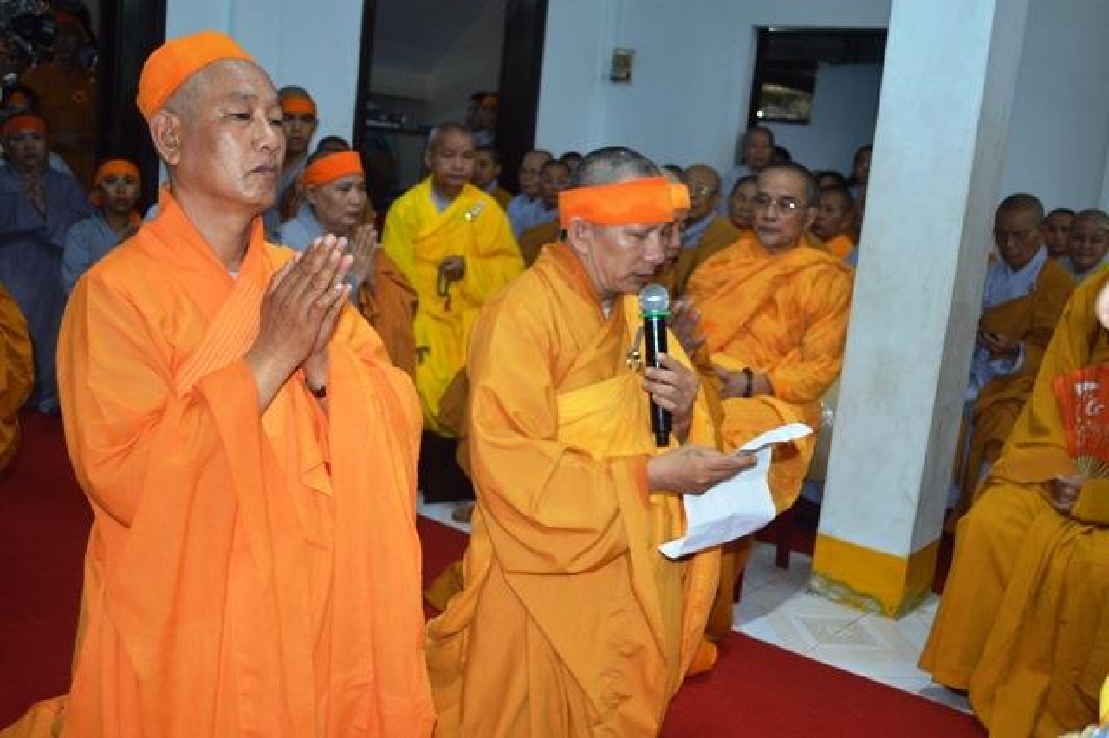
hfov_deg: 53.2
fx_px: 1108
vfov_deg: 36.8
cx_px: 554
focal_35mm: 36
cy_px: 369
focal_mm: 24
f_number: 4
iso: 1100
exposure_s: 1/60
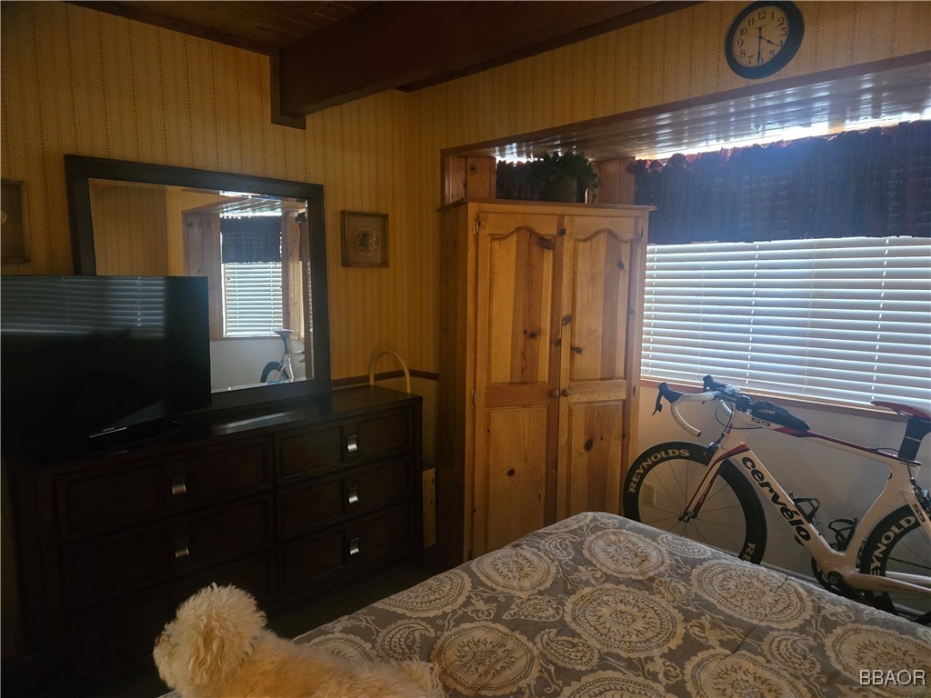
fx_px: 619
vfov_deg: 58.9
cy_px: 349
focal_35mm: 23
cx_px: 466
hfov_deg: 73.9
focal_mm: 5.4
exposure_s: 1/40
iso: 1600
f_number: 1.8
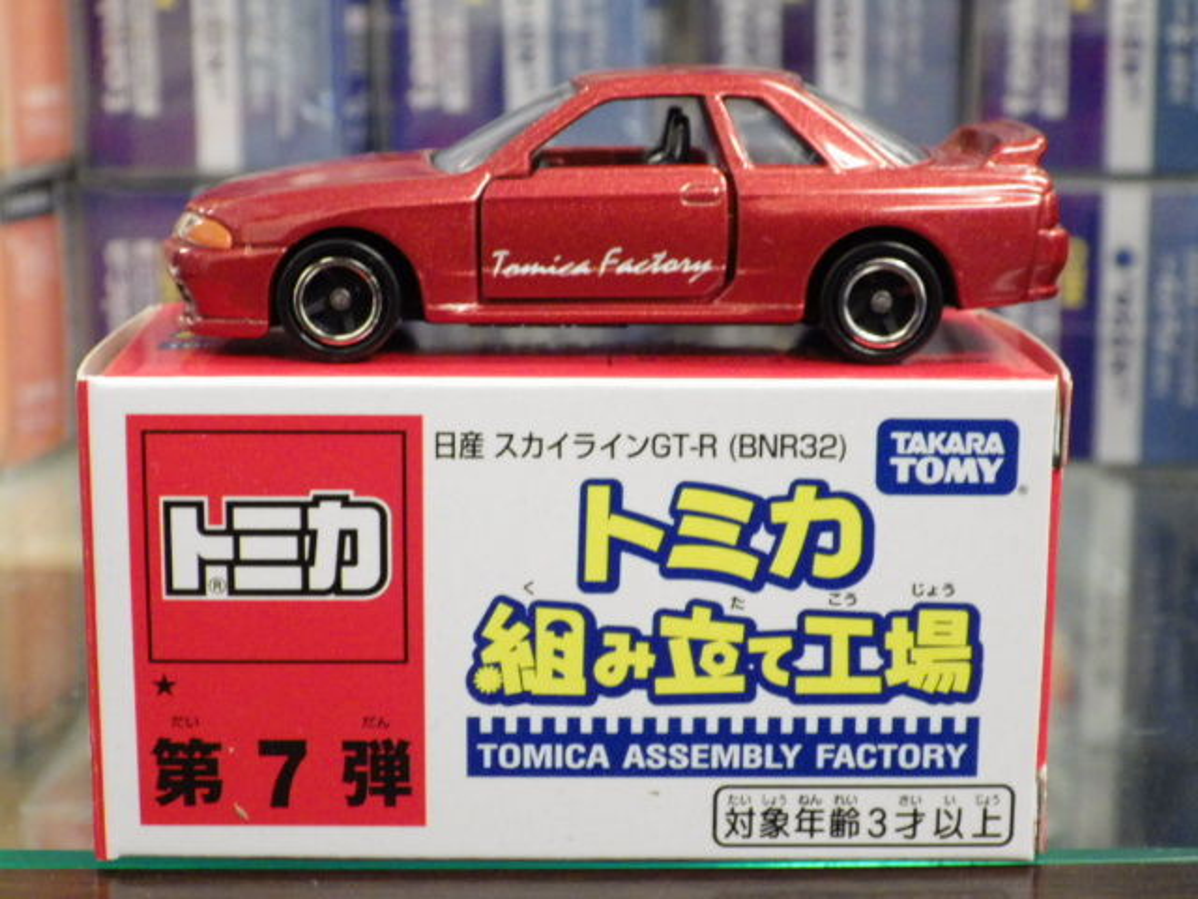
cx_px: 599
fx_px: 2457
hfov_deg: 27.4
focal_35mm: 71
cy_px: 450
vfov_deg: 20.7
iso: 1000
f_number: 4.2
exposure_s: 1/25
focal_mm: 12.8
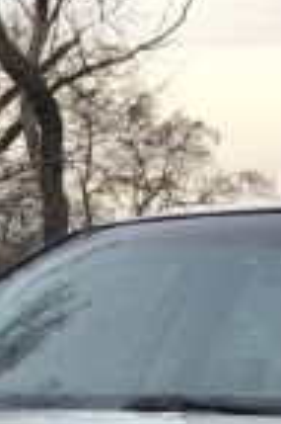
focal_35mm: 303
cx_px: 225
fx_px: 3556
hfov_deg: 4.5
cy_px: 316
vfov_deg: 6.8
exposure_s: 1/161
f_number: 2.8
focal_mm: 6.6
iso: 20
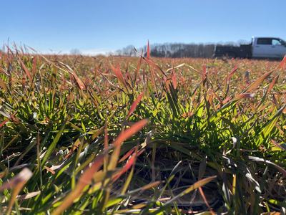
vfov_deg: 53.1
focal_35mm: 26
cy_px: 108
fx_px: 215
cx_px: 143
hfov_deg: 67.3
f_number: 1.8
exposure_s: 1/2571
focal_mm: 4.25
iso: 32
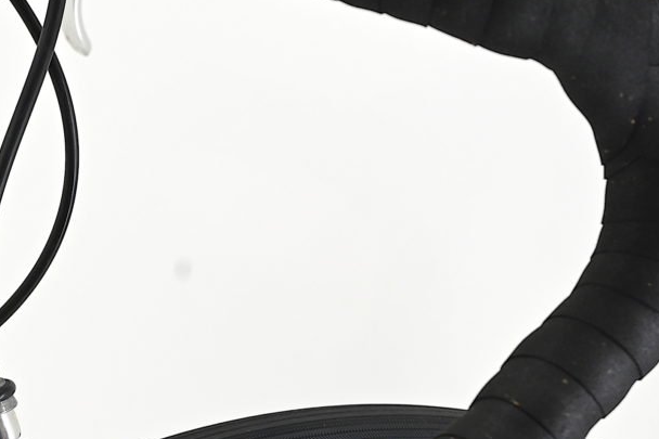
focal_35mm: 180
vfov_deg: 7.6
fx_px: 3294
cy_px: 315
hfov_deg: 11.2
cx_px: -98
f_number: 9
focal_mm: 57
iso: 280
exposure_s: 1/30
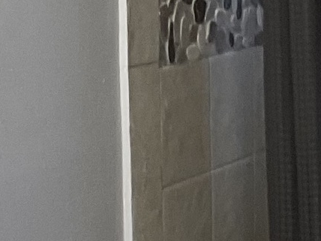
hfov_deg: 8.9
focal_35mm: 208
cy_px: 218
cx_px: 664
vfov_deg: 7.1
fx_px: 1929
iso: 50
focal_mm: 3
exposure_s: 1/60
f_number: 1.8
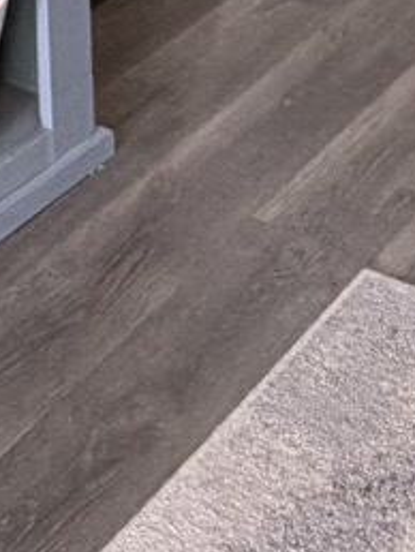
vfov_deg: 14.7
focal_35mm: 111
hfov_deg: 13.3
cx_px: 342
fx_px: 1771
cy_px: -539
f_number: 2.2
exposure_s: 1/60
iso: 320
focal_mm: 2.22
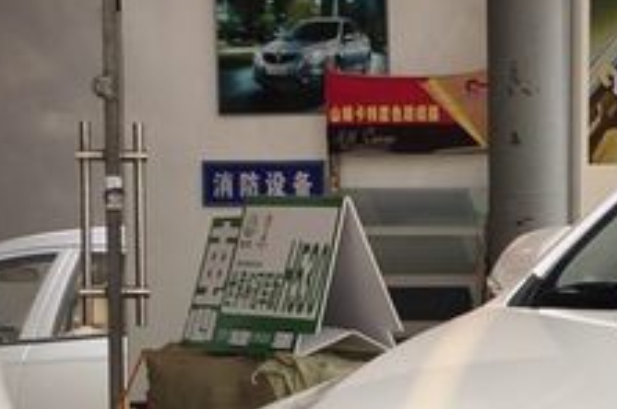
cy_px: 529
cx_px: 858
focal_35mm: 256
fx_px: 4381
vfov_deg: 5.3
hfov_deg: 7.9
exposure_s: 1/80
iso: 200
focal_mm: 40
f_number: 4.5
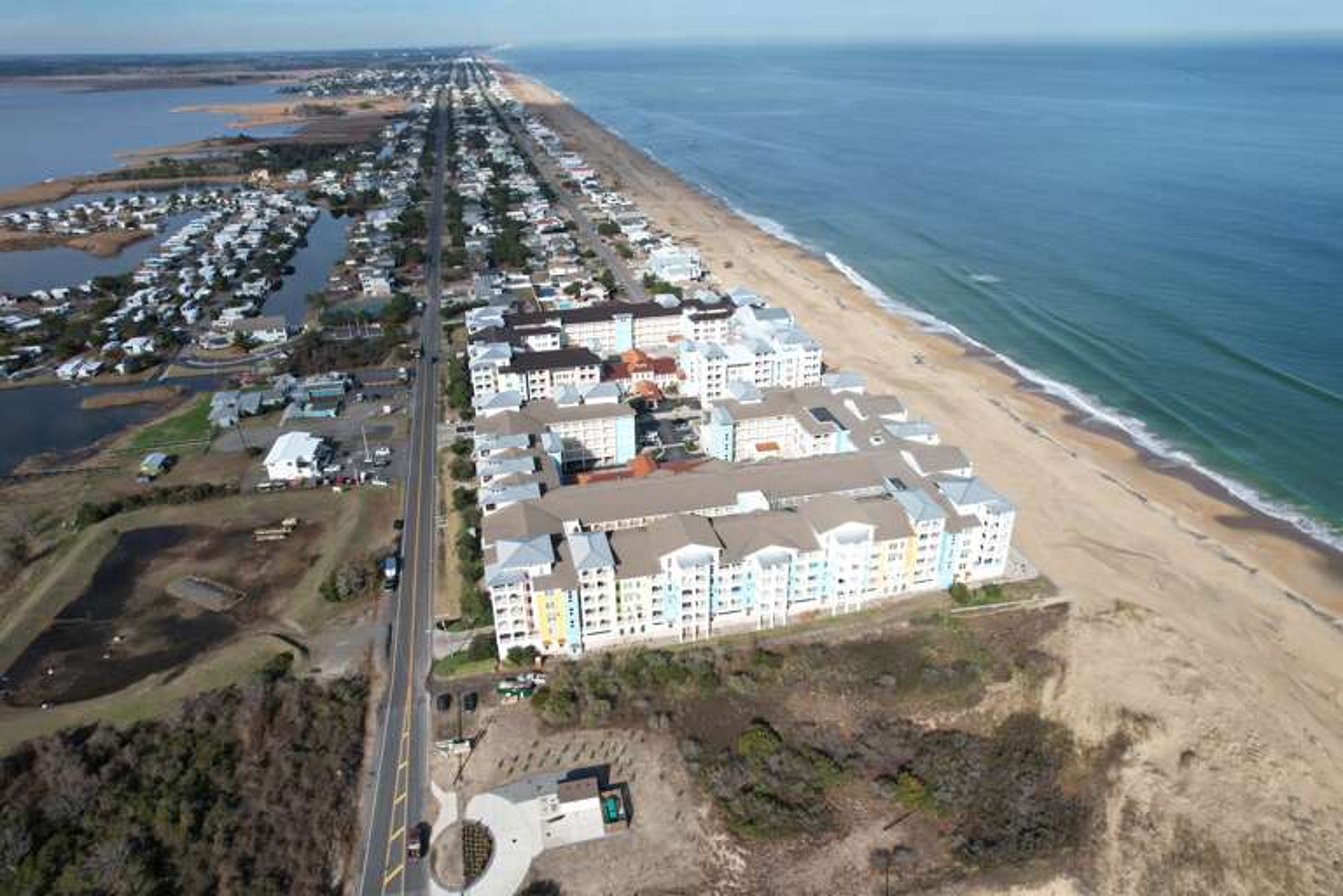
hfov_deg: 78.6
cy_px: 448
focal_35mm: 22
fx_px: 821
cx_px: 672
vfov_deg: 57.2
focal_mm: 8.38
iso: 100
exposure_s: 1/2500
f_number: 2.8
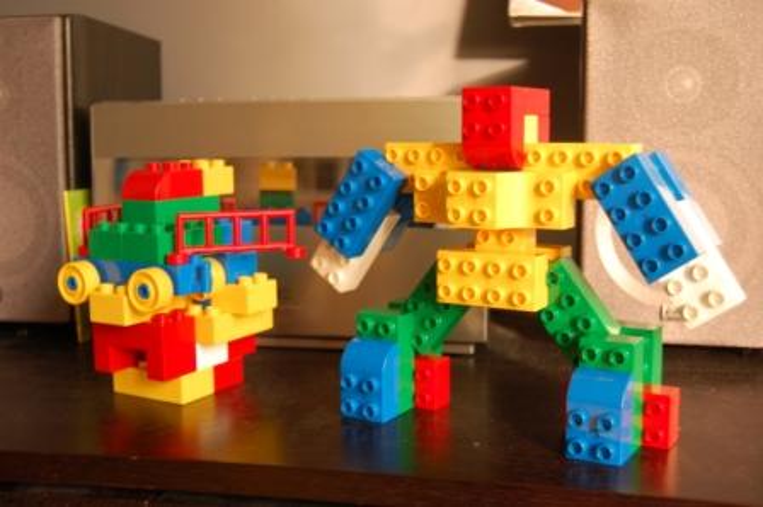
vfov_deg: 29.8
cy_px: 254
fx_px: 953
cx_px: 382
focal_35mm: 45
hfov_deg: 43.6
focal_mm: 30
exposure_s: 1/15
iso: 400
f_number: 4.2
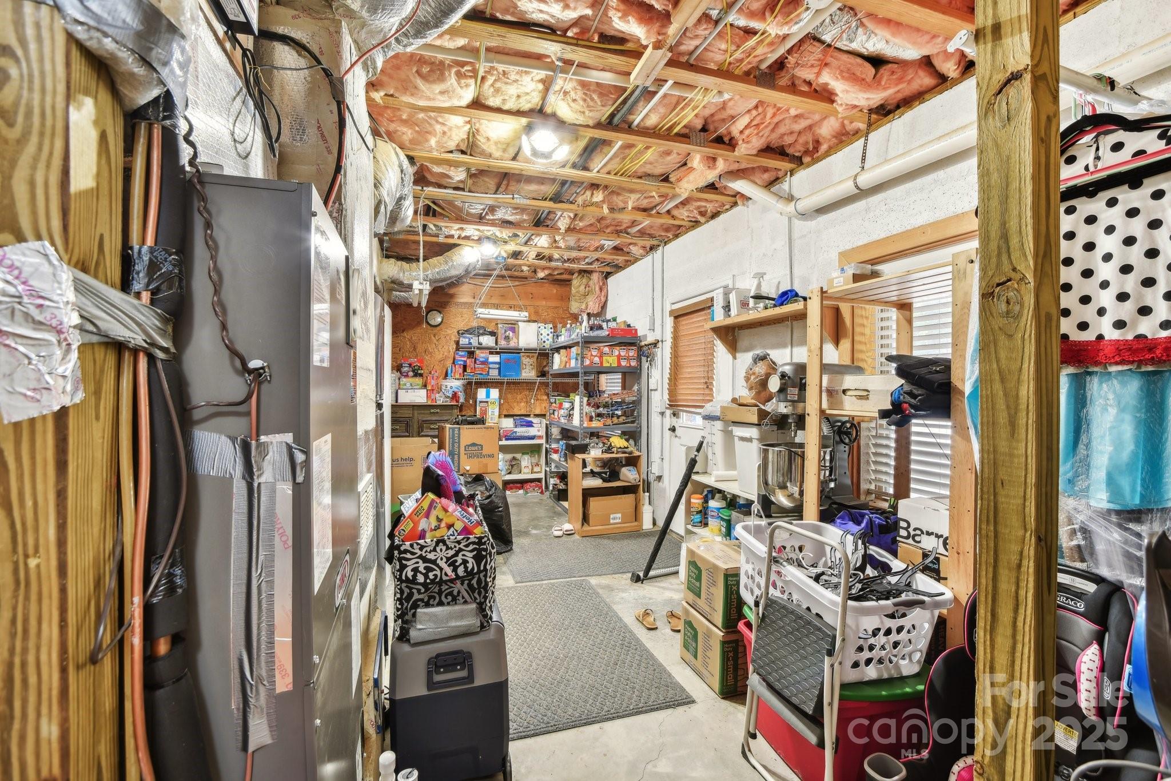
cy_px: 390
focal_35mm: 15
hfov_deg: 100.4
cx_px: 586
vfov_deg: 77.3
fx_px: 488
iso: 100
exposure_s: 1/2.5
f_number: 11
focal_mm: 15
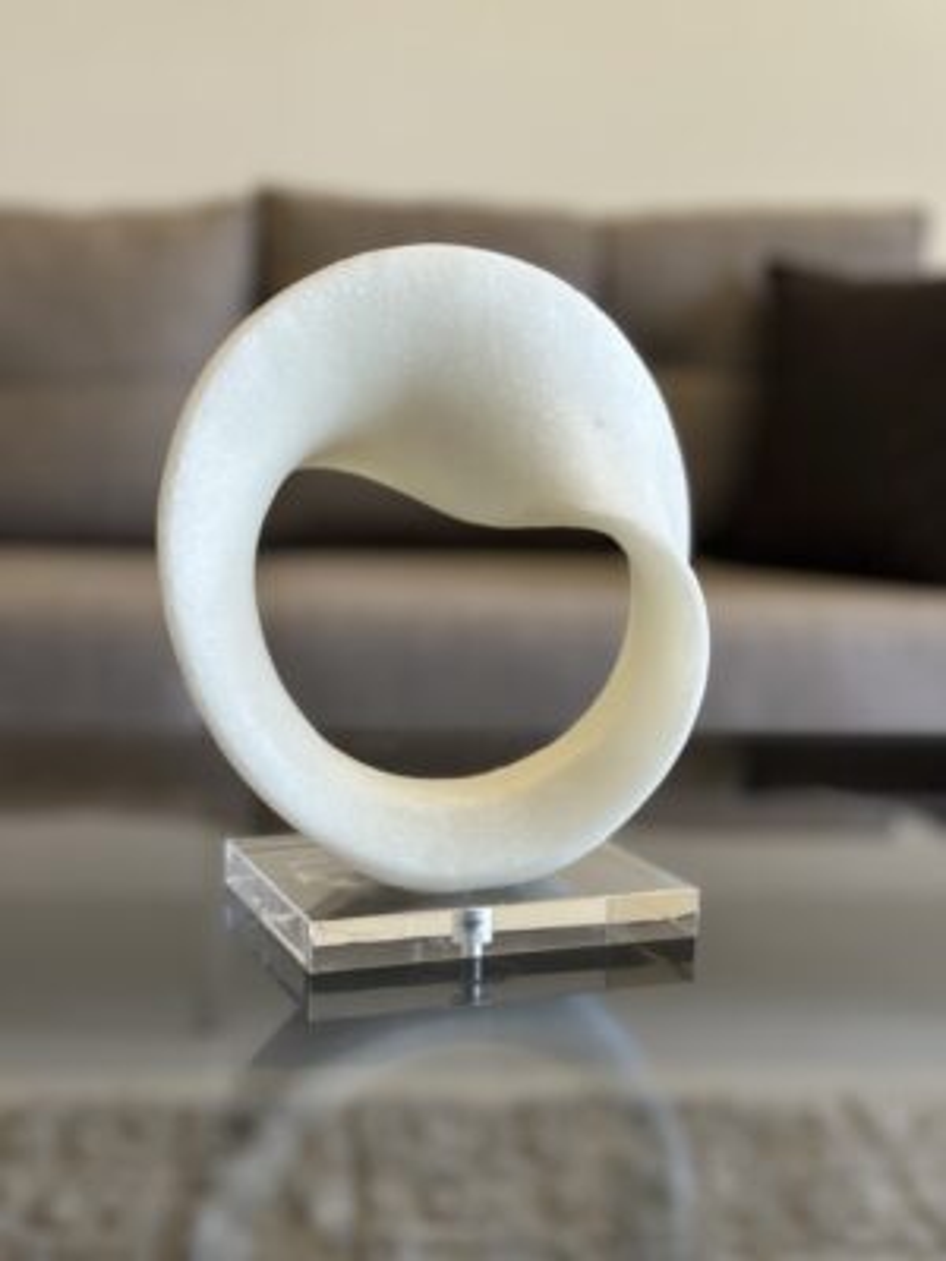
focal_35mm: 48
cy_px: 630
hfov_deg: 30.3
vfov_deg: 39.7
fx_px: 1749
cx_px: 473
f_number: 1.78
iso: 64
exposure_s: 1/100
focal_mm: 6.86
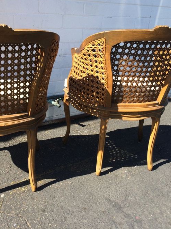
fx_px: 270
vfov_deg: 45.8
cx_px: 55
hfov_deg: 34.7
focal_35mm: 41
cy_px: 113
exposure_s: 1/838
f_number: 2.2
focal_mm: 4.12
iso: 32
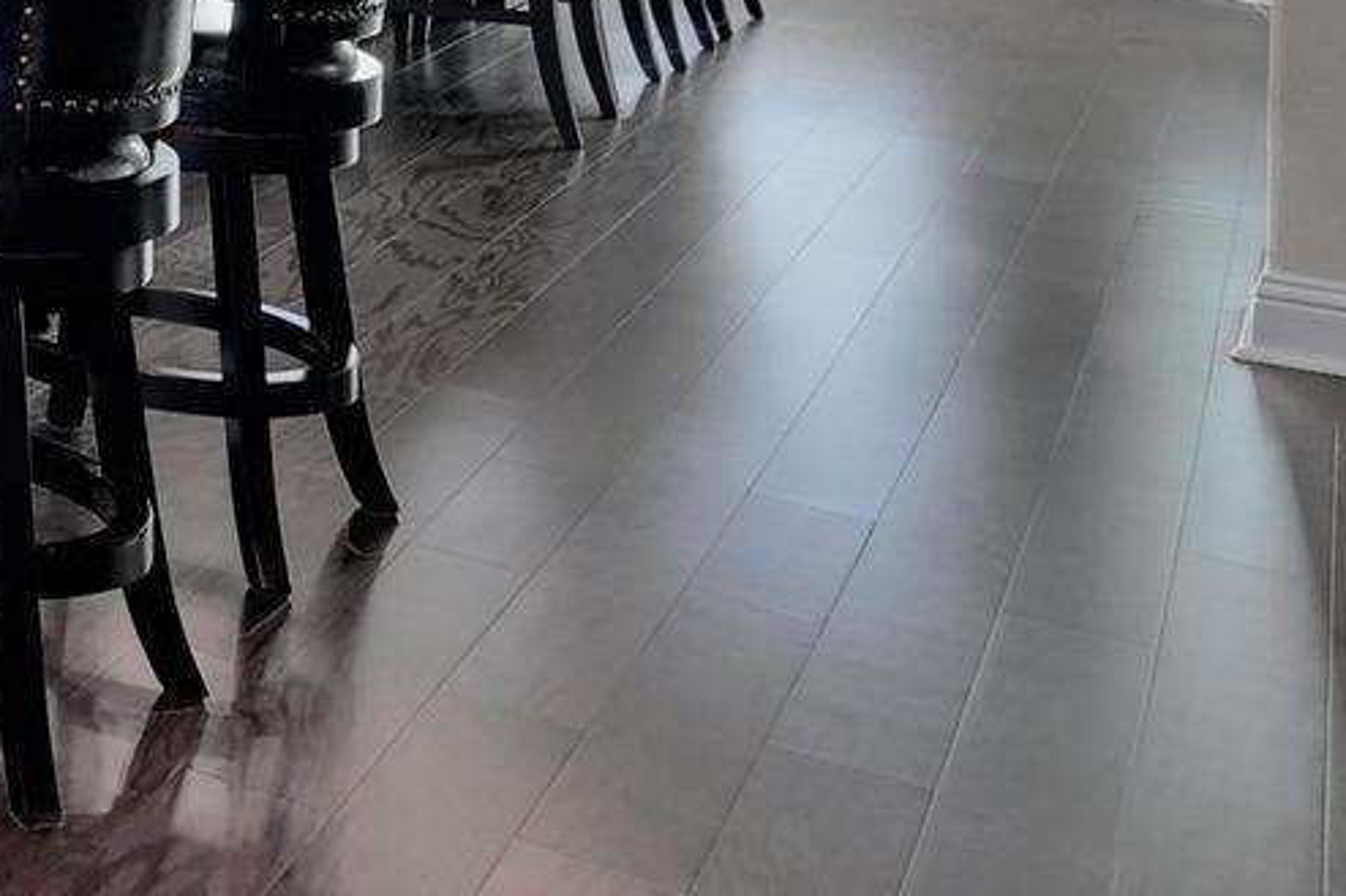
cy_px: -428
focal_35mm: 58
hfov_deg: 20.7
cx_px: -1196
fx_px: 2168
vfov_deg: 20.3
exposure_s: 1/8
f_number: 9
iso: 1000
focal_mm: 14
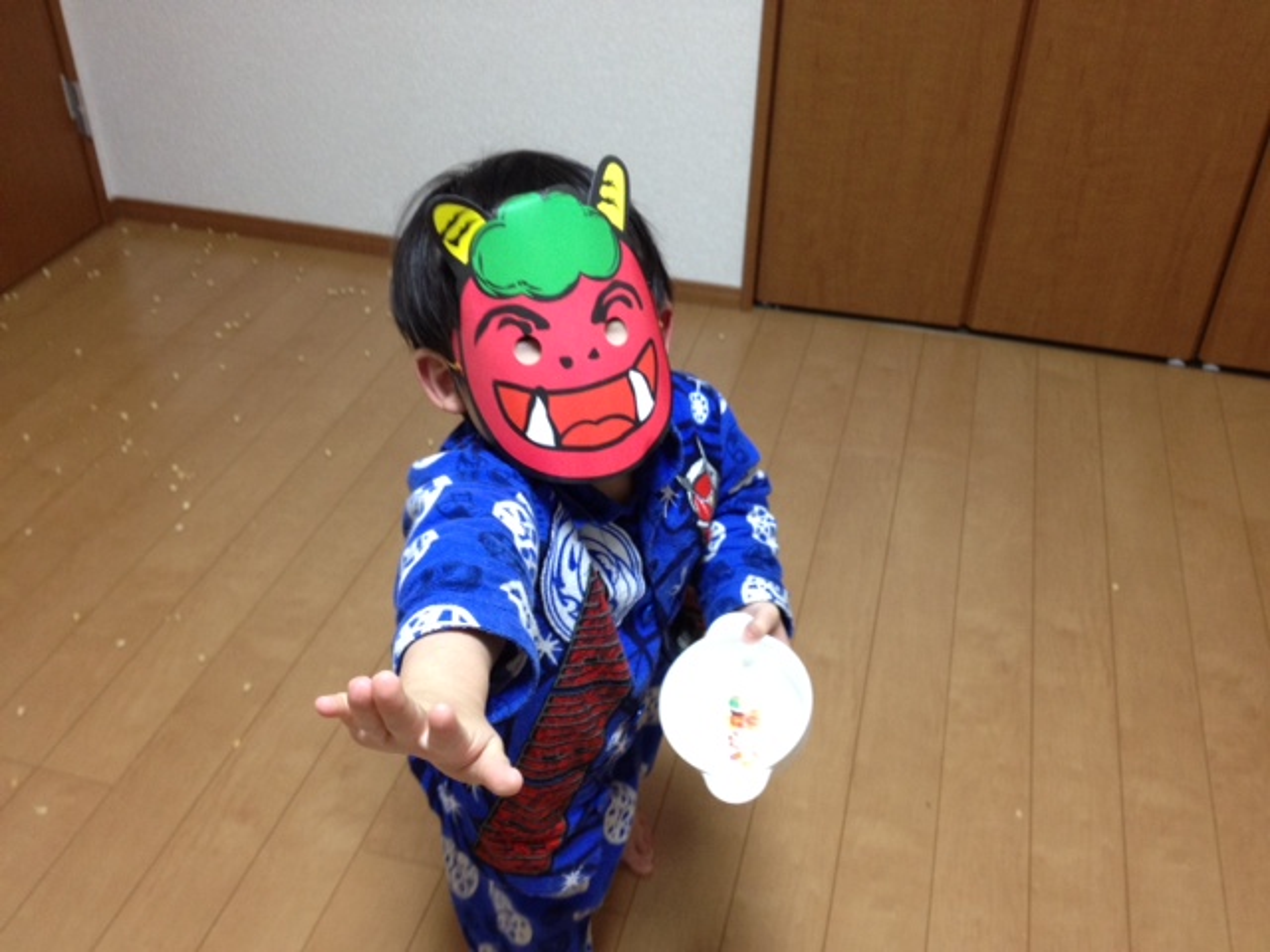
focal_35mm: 35
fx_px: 1284
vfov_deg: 40.7
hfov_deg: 52.6
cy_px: 476
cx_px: 635
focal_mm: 4.28
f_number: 2.4
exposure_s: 1/20
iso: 160
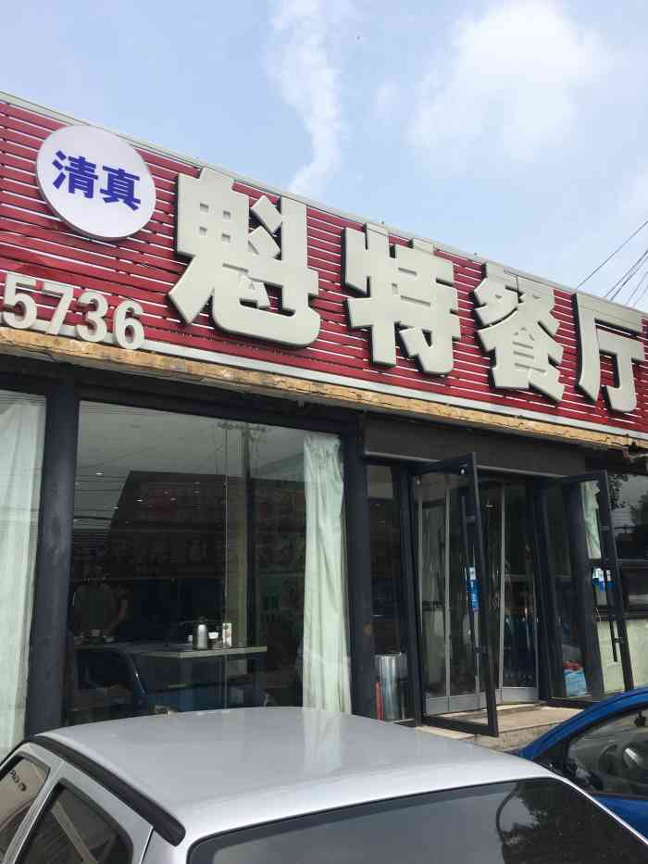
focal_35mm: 29
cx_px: 324
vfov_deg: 61.7
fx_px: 724
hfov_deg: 48.2
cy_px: 432
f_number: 2.2
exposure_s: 1/1603
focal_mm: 4.15
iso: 25
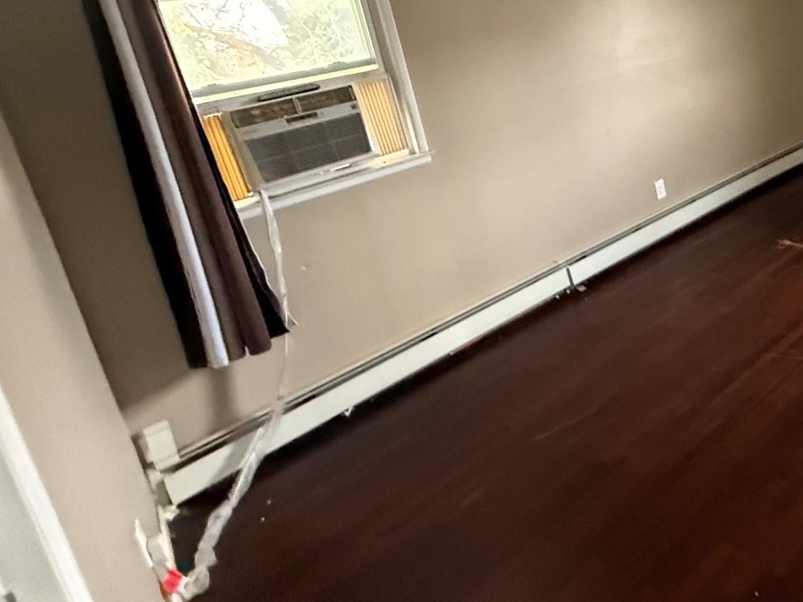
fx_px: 603
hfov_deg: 57.3
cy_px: 106
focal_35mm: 26
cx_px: 730
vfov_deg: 49.4
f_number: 2.2
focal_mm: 2.22
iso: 1000
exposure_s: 1/60
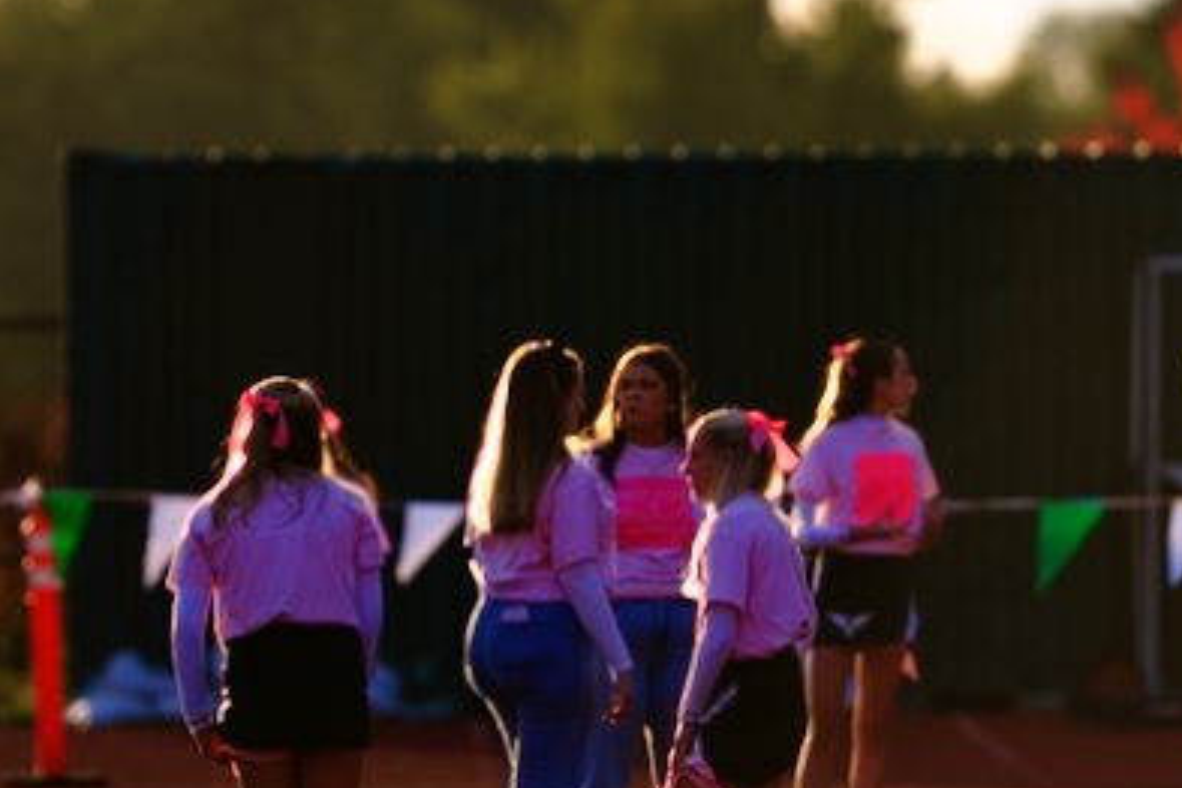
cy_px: 310
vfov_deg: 2.1
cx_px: 692
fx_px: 21373
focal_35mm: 651
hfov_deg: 3.2
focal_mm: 200
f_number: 2
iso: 250
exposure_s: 1/1600
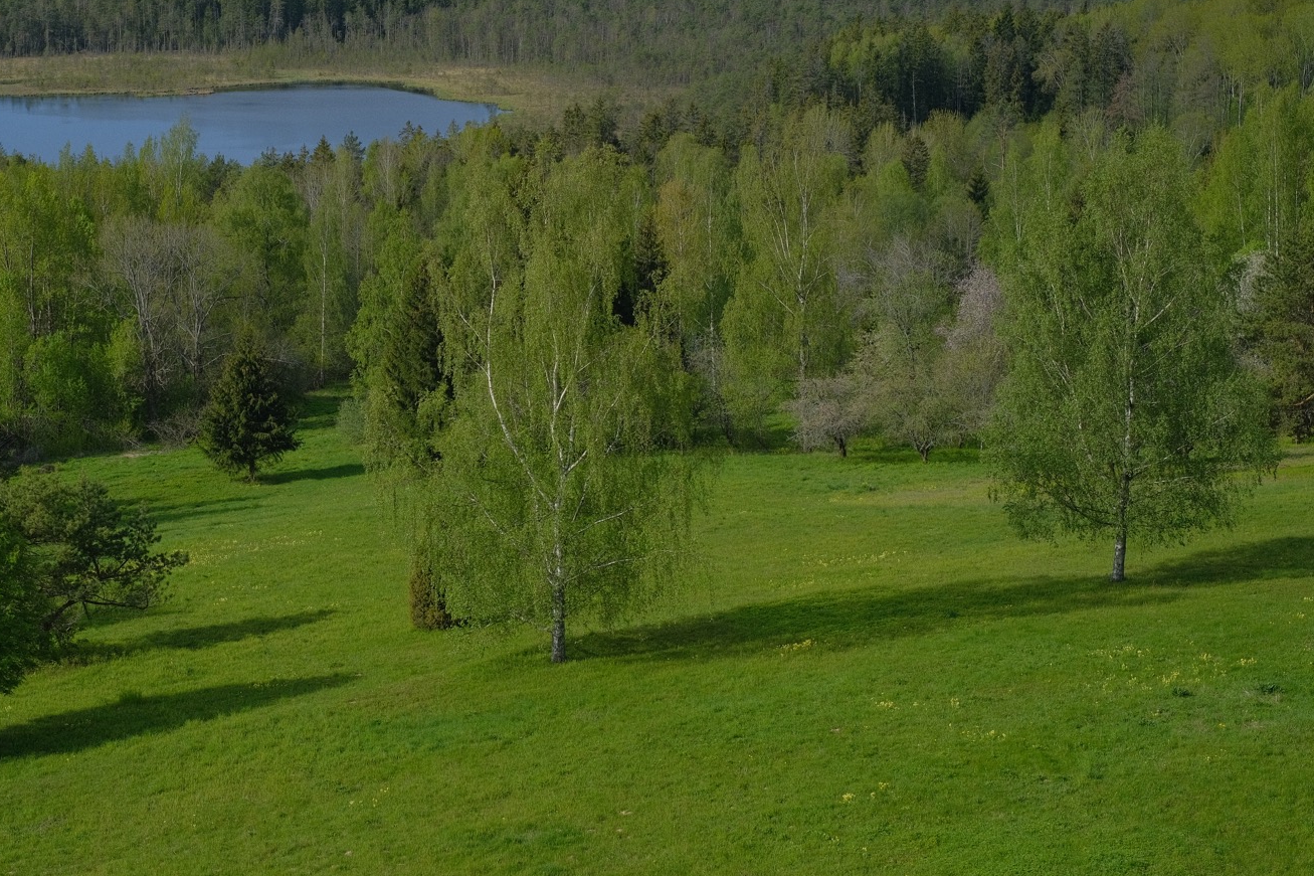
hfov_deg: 27.6
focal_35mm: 73
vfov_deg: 18.6
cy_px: 353
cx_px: 457
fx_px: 2664
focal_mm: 35
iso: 320
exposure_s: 1/1400
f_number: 6.4
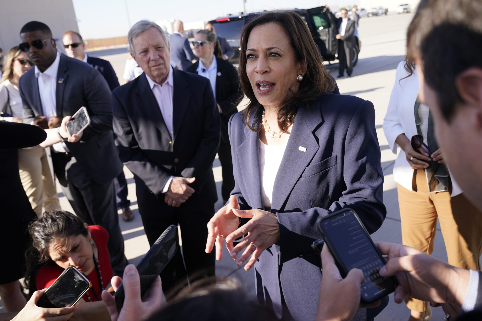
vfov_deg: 42.3
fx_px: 415
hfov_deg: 60.3
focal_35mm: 31
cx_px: 241
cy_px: 160
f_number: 5
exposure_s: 1/400
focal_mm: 31
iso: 200
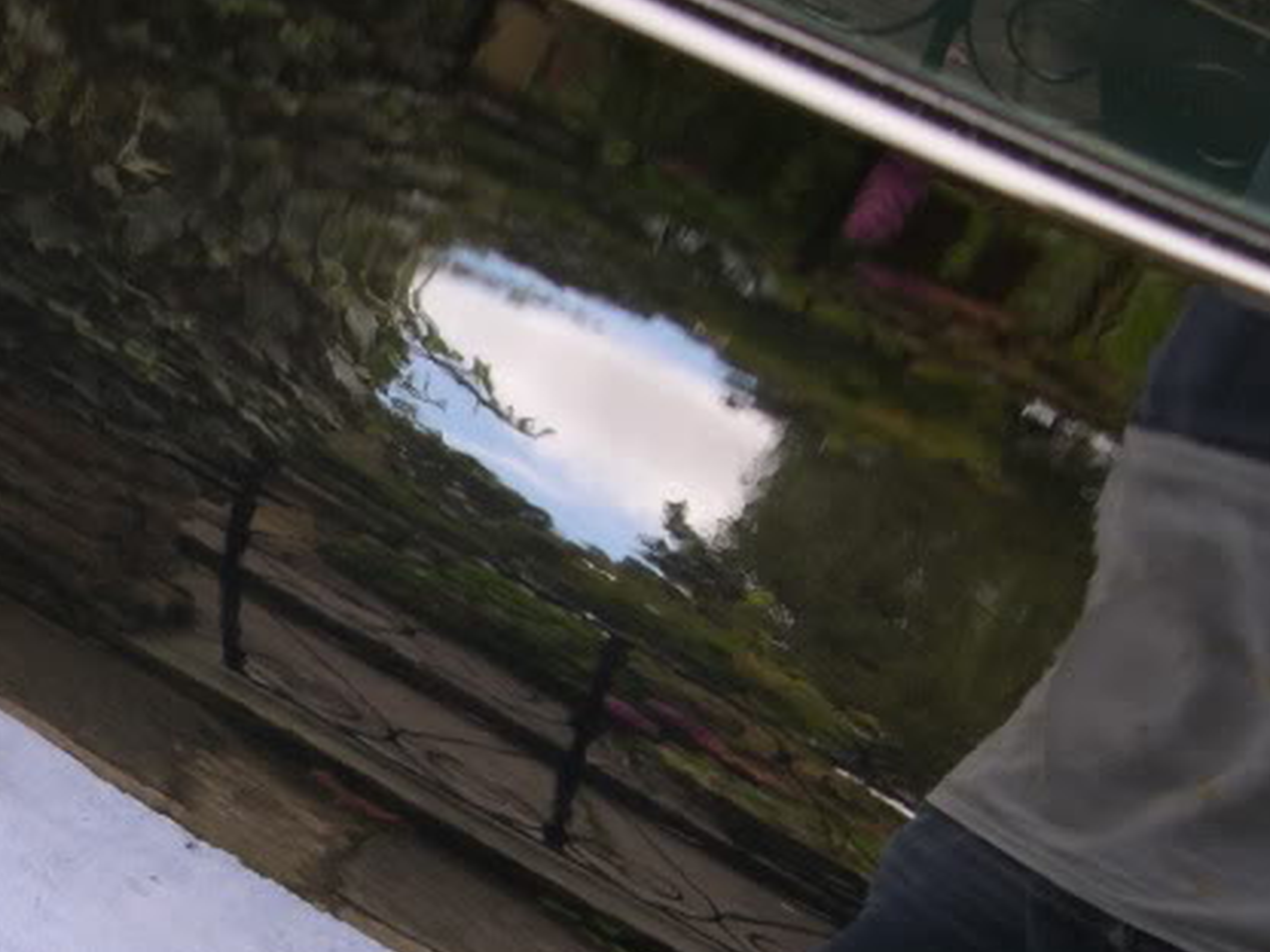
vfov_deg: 19.9
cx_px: 220
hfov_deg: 26.1
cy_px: 787
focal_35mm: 73
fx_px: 2678
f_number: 2.8
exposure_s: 1/83.8
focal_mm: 8
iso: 100
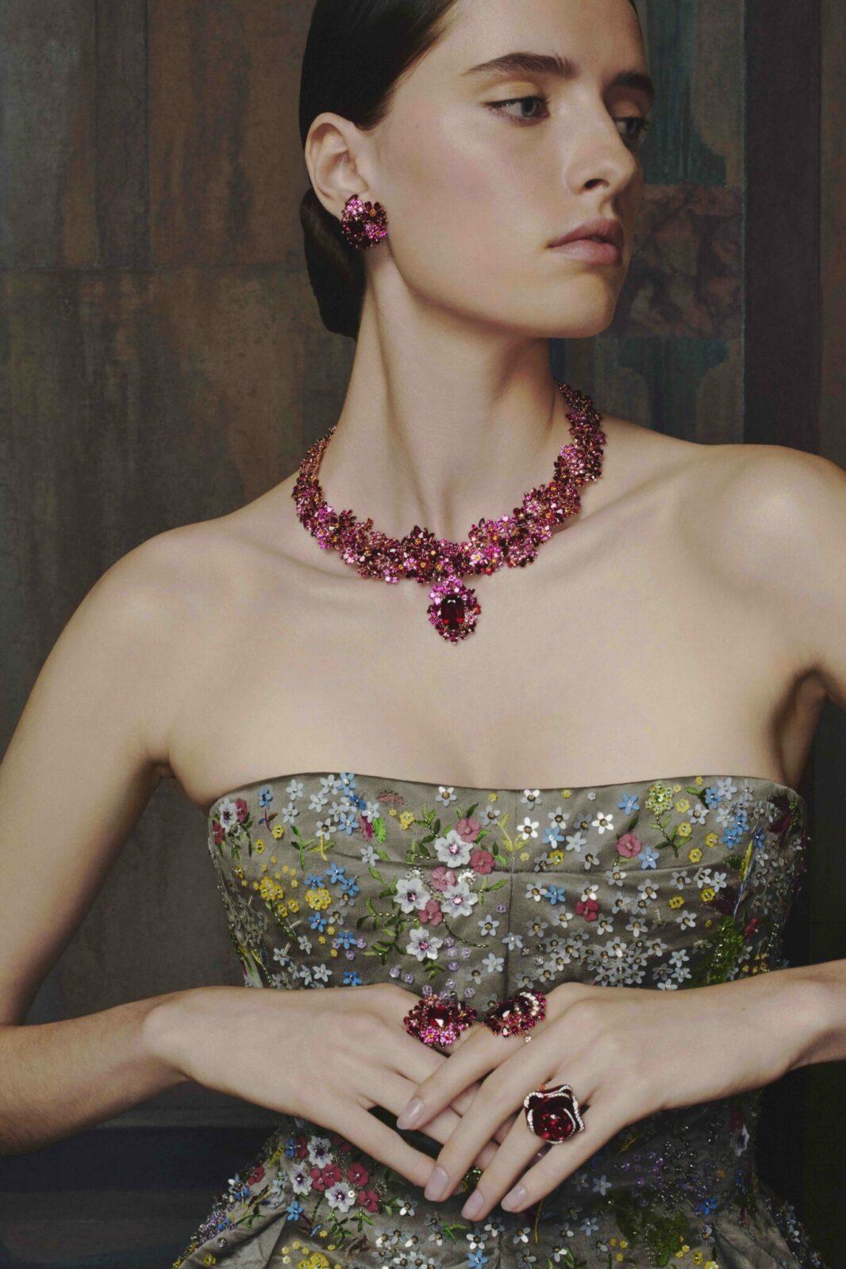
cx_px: 423
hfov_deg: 27.0
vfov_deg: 39.6
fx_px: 1763
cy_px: 634
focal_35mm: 50
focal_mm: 50
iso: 800
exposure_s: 1/125
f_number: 16
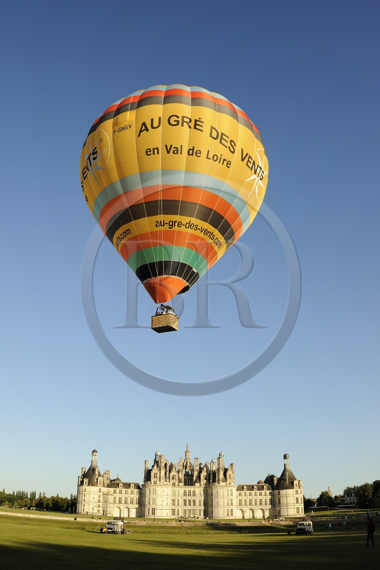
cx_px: 190
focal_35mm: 24
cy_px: 285
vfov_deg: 73.8
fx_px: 380
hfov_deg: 53.1
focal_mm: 24
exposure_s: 1/200
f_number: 11
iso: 200
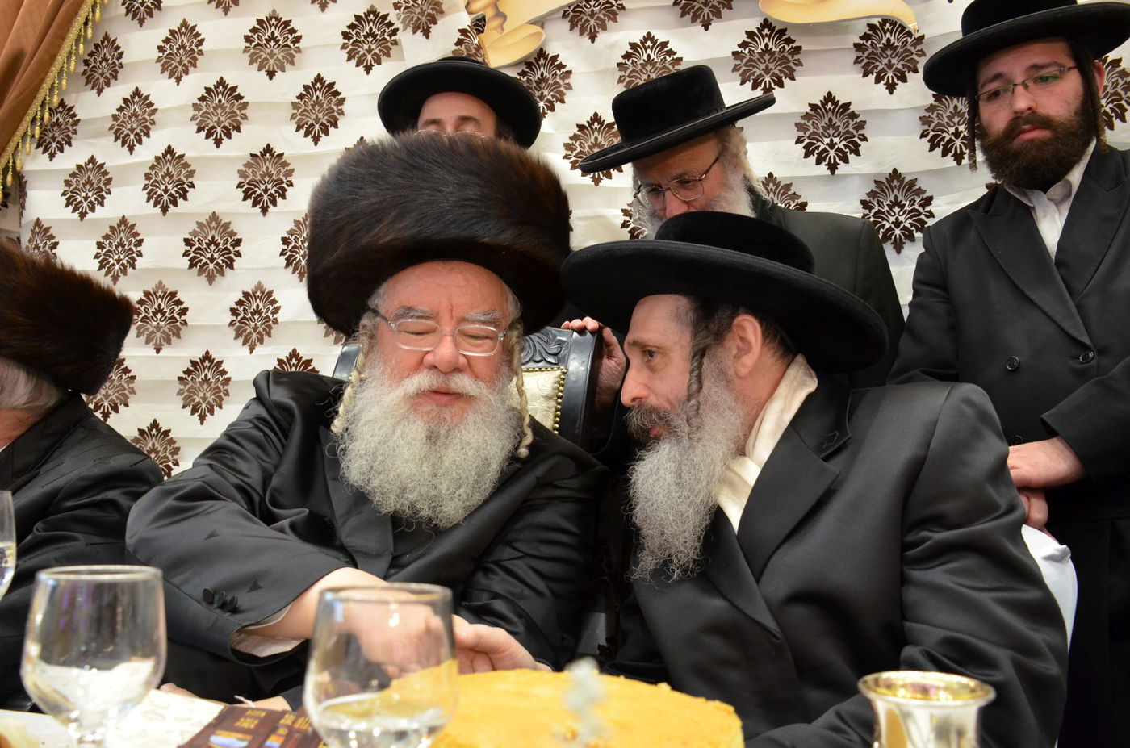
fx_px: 987
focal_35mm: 32
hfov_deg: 59.6
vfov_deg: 41.5
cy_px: 374
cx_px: 565
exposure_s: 1/80
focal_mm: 21
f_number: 6.3
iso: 1600
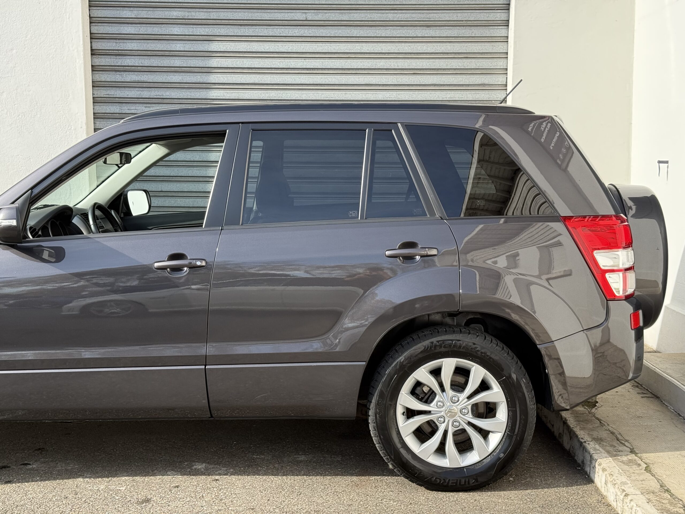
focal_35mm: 48
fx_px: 950
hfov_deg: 39.7
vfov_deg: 30.3
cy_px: 257
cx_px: 342
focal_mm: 6.76
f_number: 1.78
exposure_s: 1/1222
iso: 100
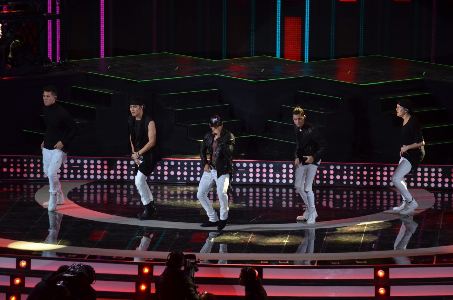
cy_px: 150
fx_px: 3767
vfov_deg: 4.6
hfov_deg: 6.9
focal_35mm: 300
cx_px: 226
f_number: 5.6
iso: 800
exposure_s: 1/125
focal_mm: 200
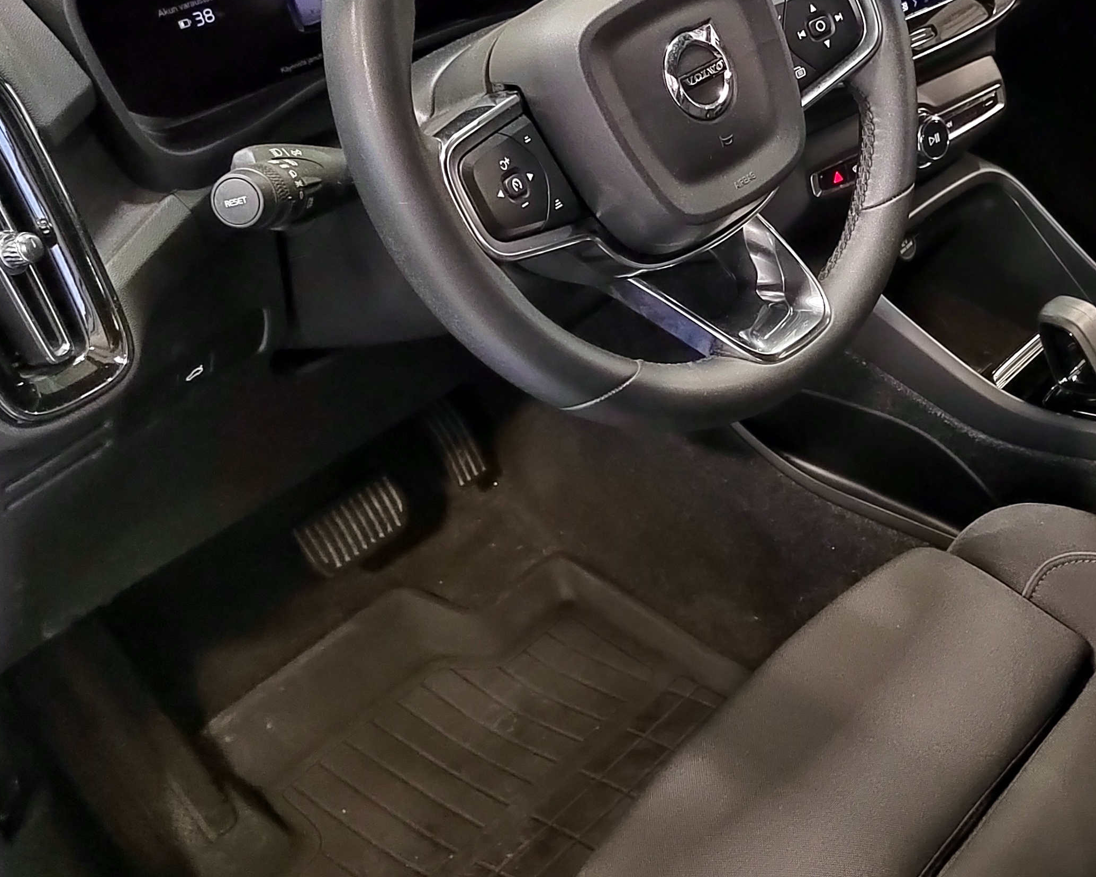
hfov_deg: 38.5
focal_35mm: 46
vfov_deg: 32.3
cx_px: 911
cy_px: 255
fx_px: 1492
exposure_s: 1/50
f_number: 1.9
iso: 4680
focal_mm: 5.52
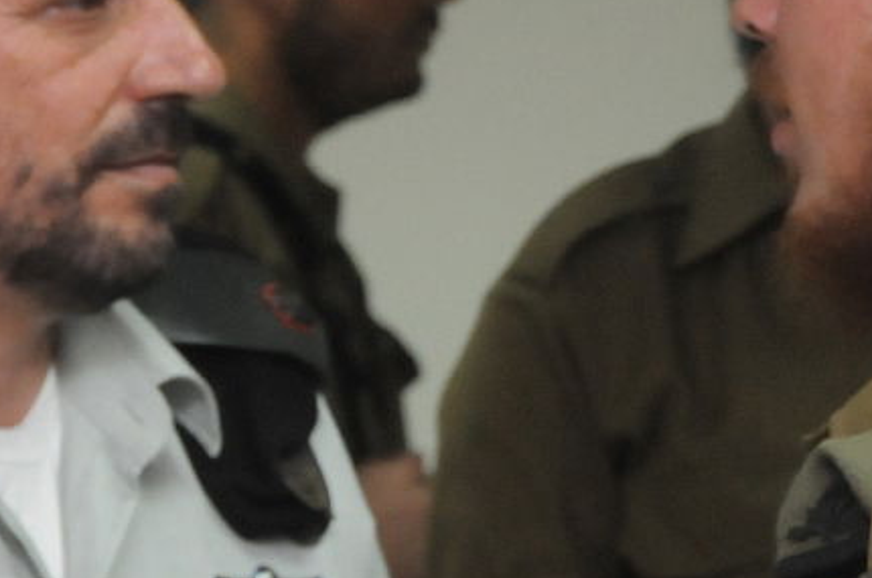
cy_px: 45
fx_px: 7084
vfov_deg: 4.7
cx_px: 696
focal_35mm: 293
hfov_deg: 7.0
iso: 3200
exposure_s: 1/200
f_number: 9
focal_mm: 82
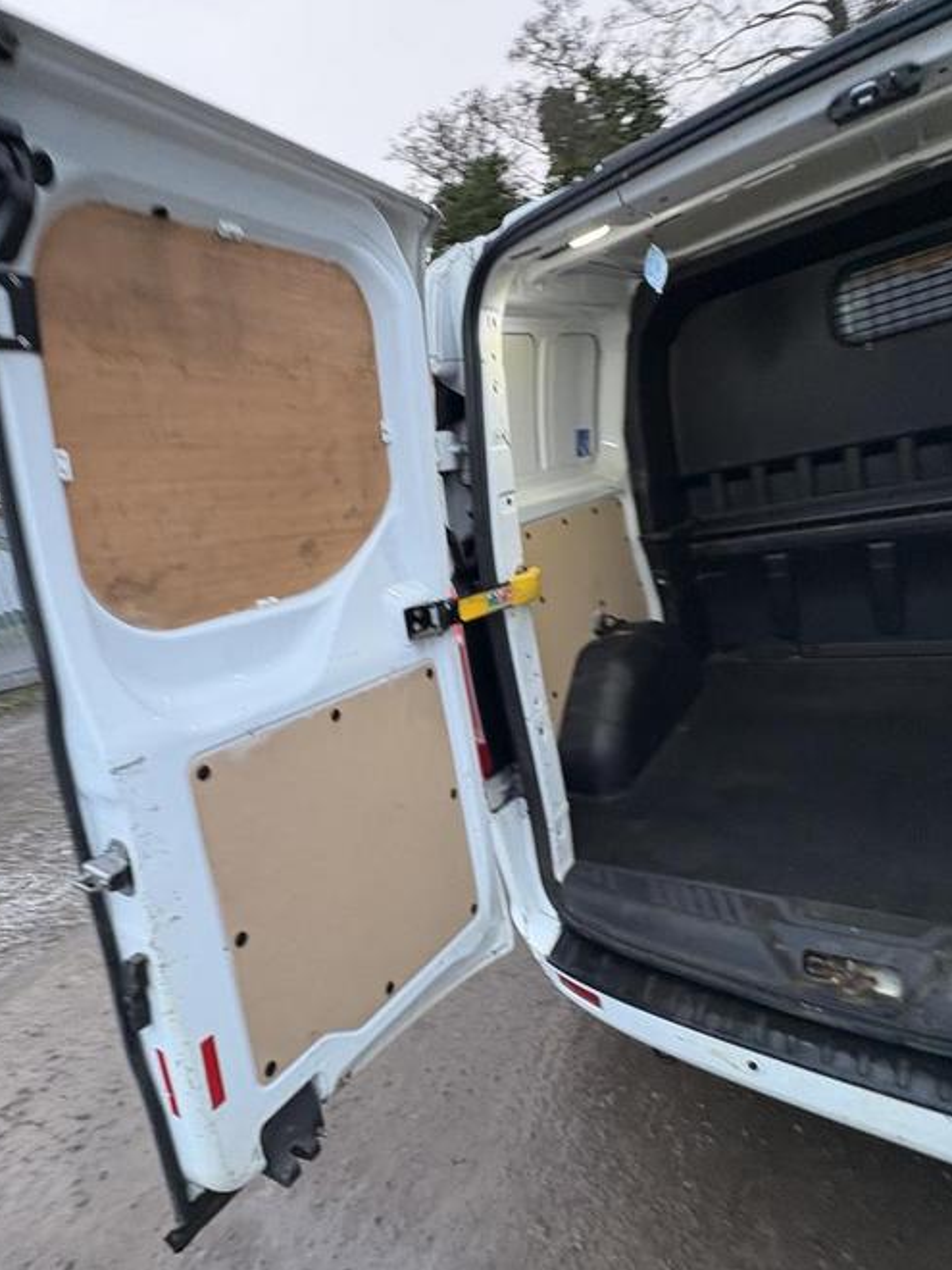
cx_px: 404
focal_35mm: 19
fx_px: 697
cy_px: 627
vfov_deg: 84.7
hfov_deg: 68.3
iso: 250
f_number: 2.2
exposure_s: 1/60
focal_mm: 2.22
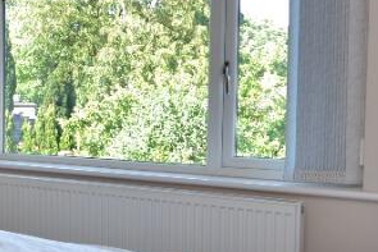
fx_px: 546
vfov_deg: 26.0
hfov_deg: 31.5
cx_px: -85
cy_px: 132
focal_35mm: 52
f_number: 4
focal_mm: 10
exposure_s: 1/60
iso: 100
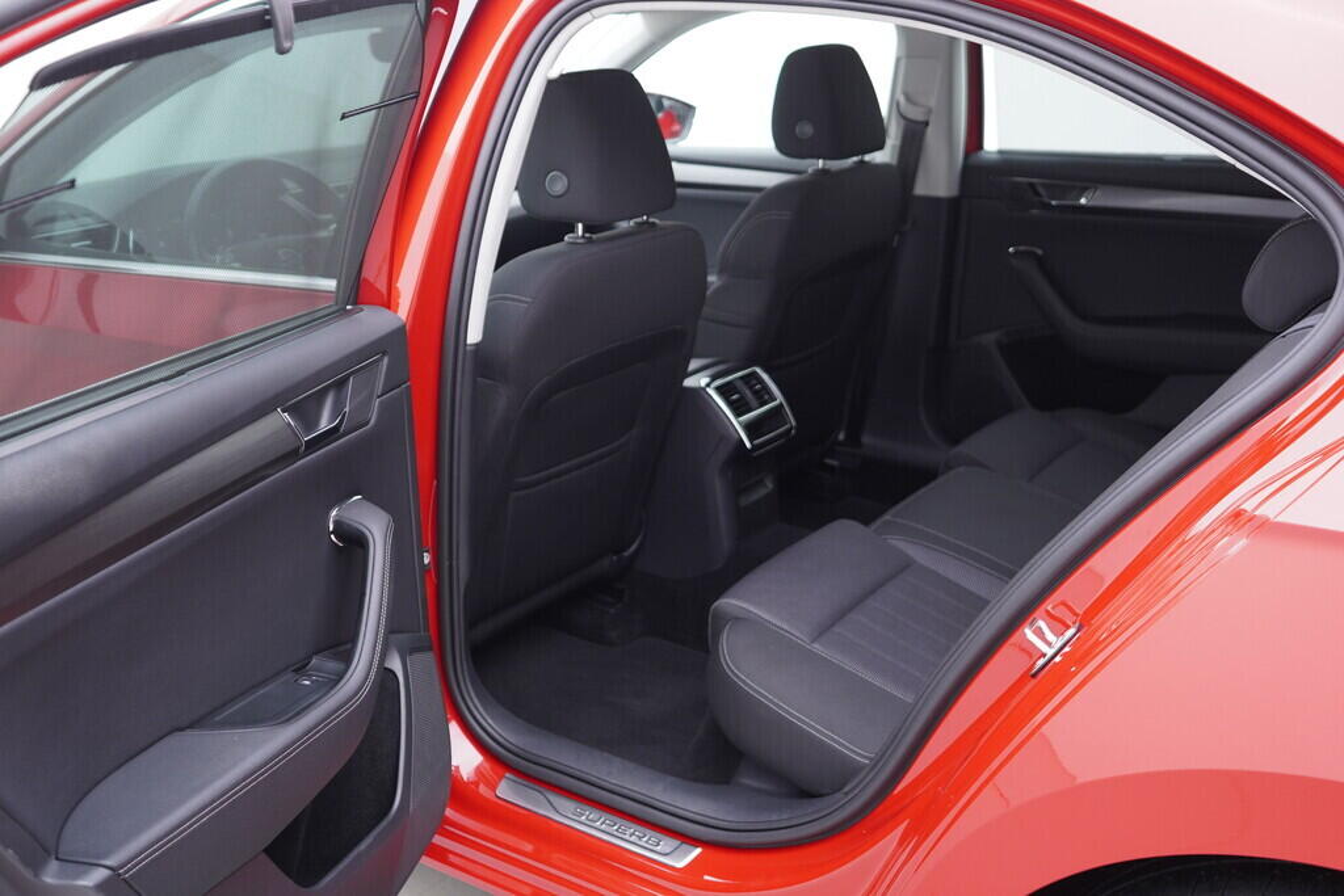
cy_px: 448
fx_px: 1344
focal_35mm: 36
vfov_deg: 36.9
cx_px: 672
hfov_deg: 53.1
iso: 250
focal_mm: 24
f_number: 2.8
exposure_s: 1/40
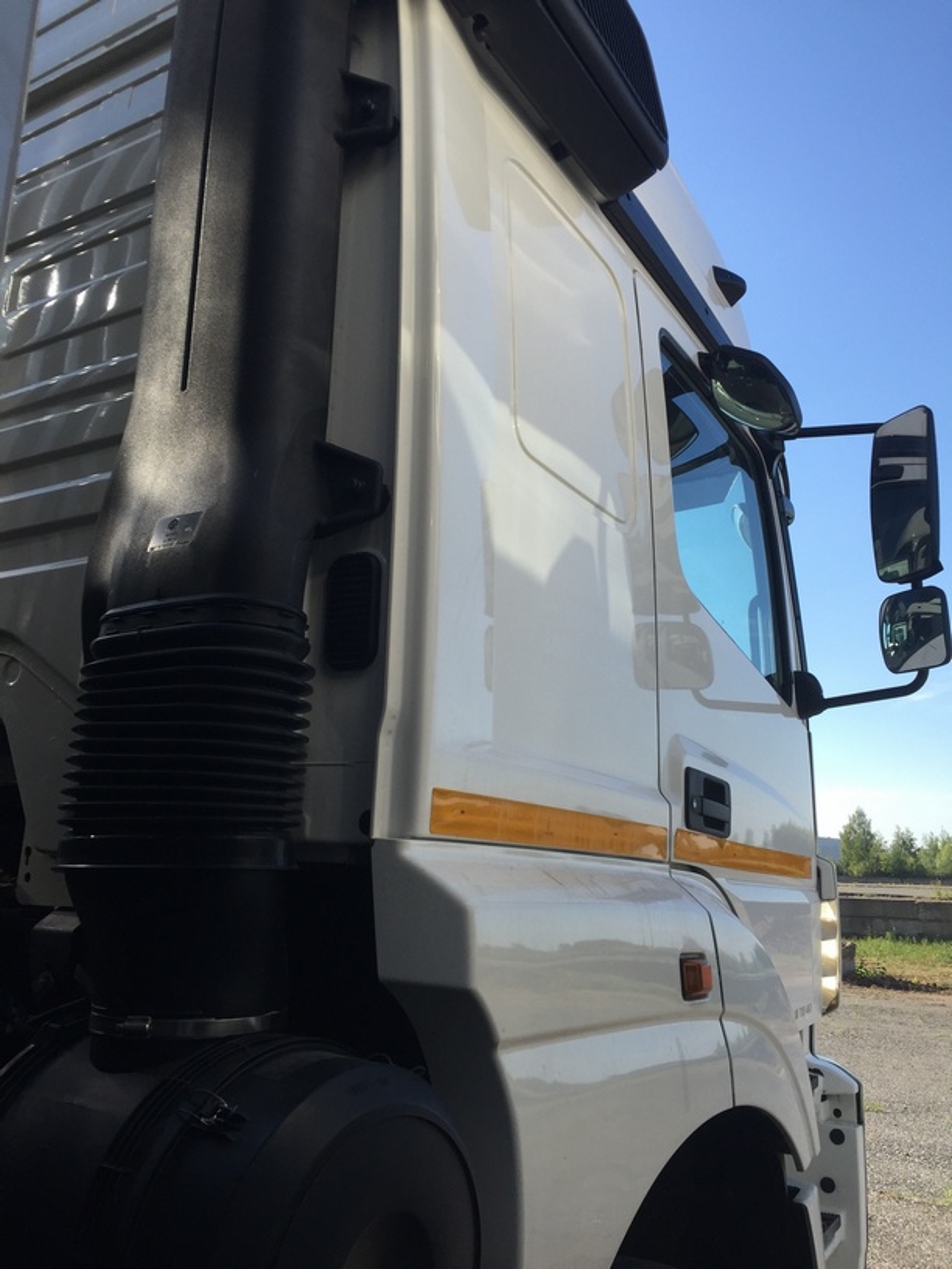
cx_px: 476
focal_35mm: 29
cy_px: 634
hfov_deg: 48.2
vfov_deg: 61.7
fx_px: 1063
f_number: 2.2
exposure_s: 1/942
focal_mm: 4.15
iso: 32
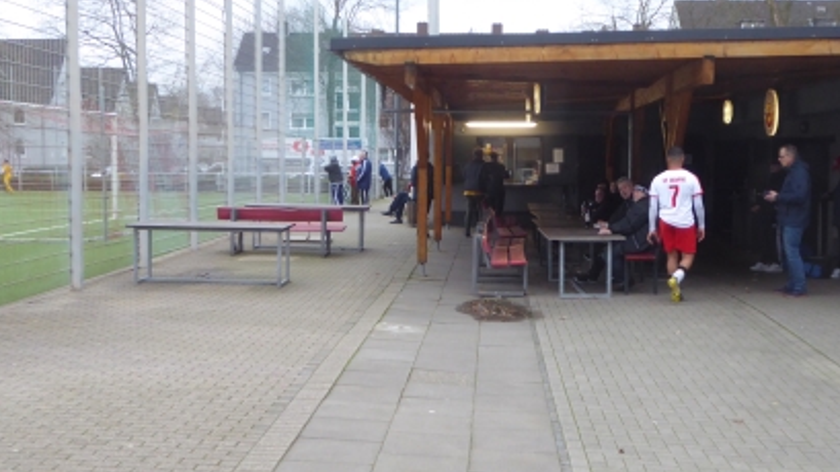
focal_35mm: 48
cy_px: 230
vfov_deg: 24.9
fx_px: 1069
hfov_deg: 42.9
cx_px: 403
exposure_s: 1/60
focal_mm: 7.2
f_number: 3.8
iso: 400
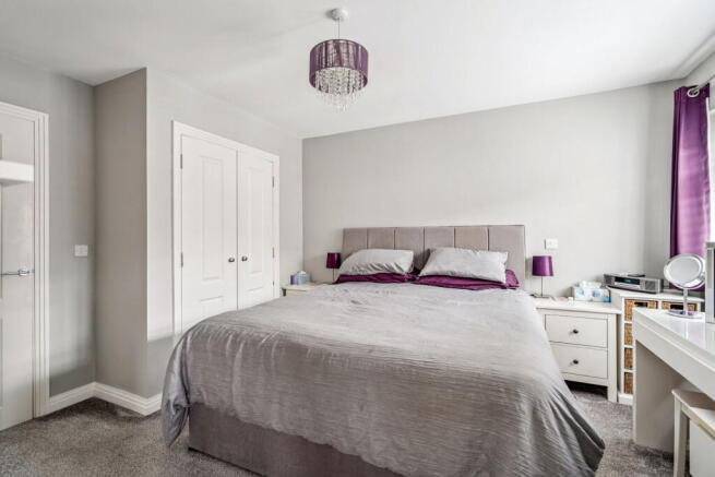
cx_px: 358
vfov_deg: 73.8
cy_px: 238
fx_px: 318
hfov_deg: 96.7
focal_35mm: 16
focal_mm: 16
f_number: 4.5
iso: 320
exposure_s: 1/2.5
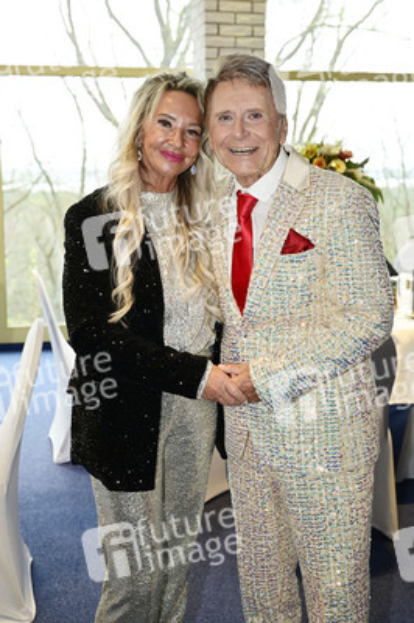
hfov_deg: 32.6
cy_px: 312
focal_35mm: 41
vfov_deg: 47.4
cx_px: 207
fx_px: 708
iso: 1250
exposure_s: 1/200
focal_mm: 41
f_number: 4.5
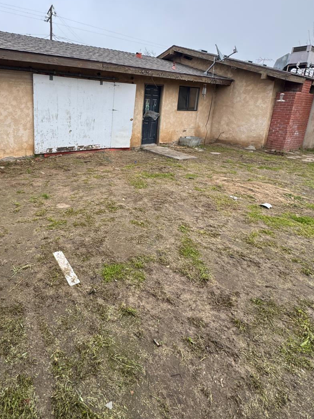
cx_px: 104
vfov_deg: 80.7
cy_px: 166
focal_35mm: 20
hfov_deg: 64.2
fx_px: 242
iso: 40
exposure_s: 1/515
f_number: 2.2
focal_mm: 2.22
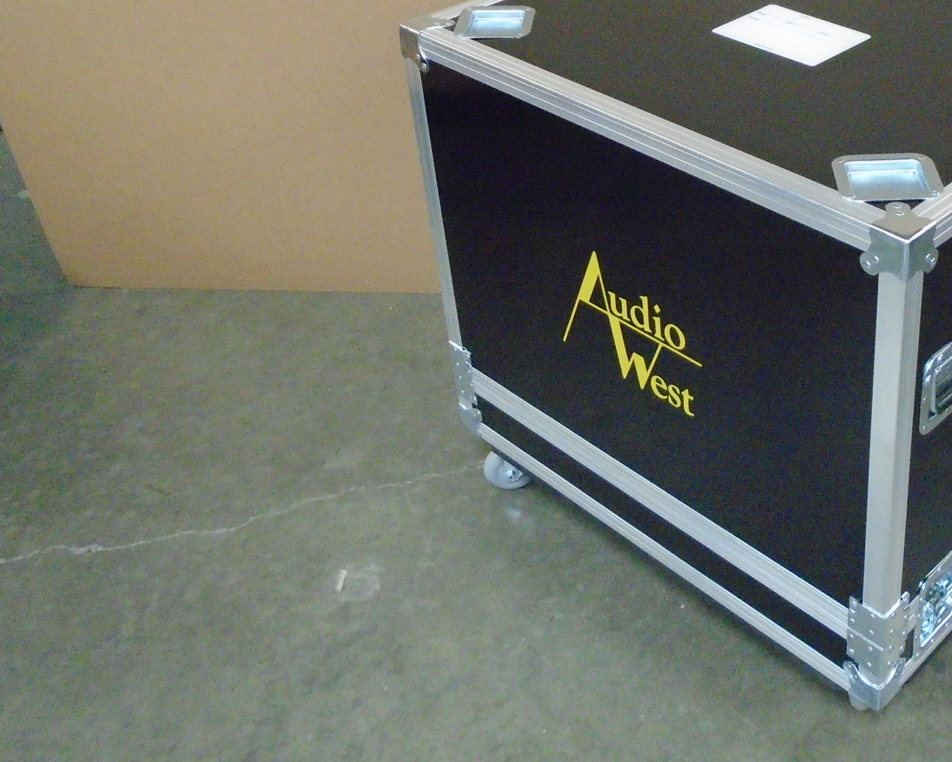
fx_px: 1212
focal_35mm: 43
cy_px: 209
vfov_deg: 34.3
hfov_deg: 40.8
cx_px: 785
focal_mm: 4.6
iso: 800
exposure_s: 1/40
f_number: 3.2
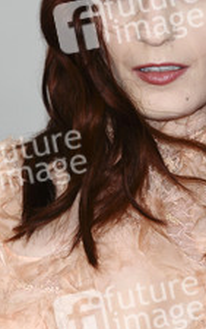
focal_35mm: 394
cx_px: 172
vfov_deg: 5.3
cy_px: 92
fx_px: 3532
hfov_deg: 3.3
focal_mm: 145
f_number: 4.5
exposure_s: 1/160
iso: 320
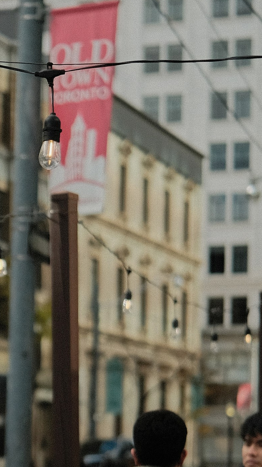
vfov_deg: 16.9
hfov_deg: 9.4
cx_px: -113
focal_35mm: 126
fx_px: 1557
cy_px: 382
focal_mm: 27
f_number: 1.2
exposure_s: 1/13000
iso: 640
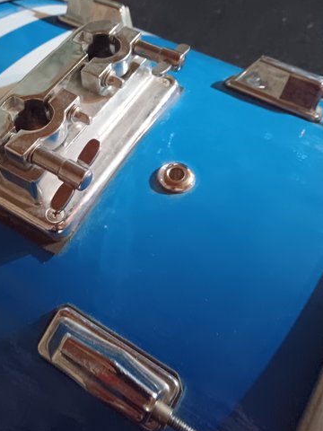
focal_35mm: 36
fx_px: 448
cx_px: 109
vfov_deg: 50.9
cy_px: 167
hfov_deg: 39.2
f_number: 1.9
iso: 9693
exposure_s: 1/14.3
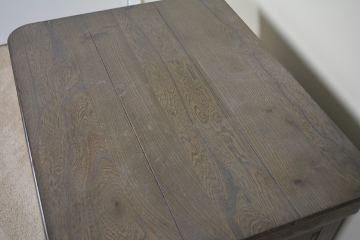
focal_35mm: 44
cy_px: 120
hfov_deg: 45.0
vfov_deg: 30.8
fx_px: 435
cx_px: 180
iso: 800
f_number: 4.5
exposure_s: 1/50
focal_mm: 29
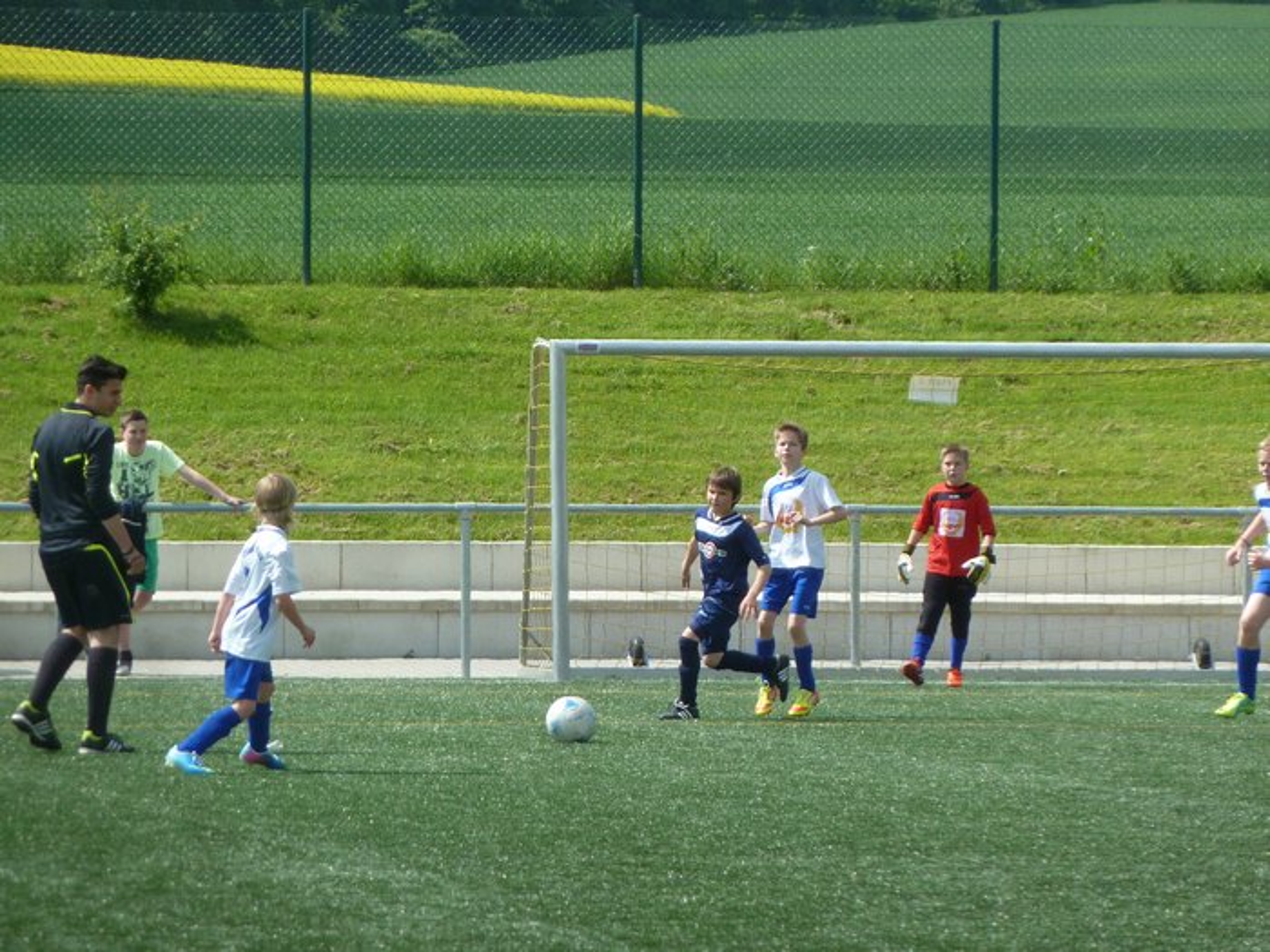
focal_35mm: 300
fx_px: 11006
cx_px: 635
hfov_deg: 6.6
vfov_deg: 5.0
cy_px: 476
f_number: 4.9
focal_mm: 49.2
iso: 160
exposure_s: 1/500
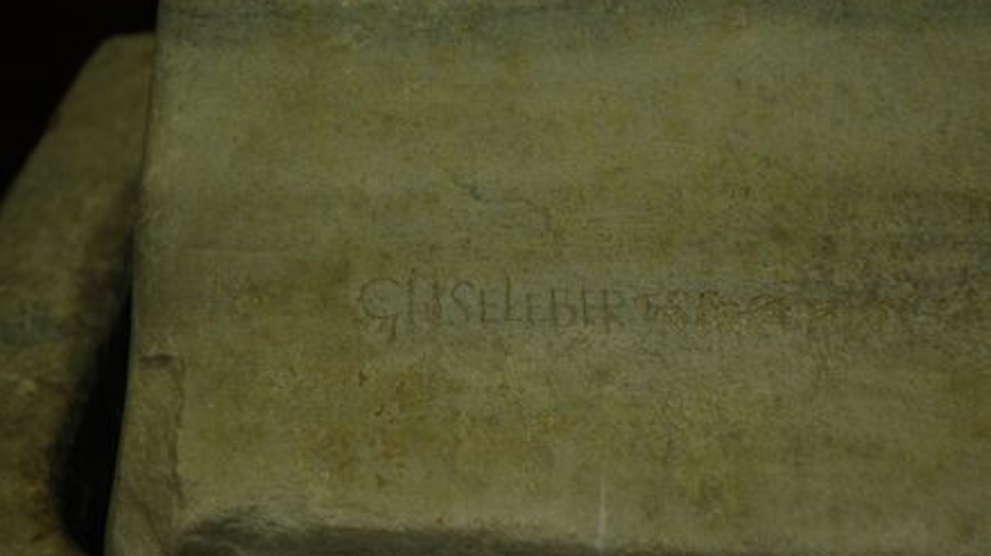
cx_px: 496
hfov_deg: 25.9
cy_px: 303
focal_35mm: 82
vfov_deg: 14.7
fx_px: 2154
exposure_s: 1/30
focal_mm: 52
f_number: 4.5
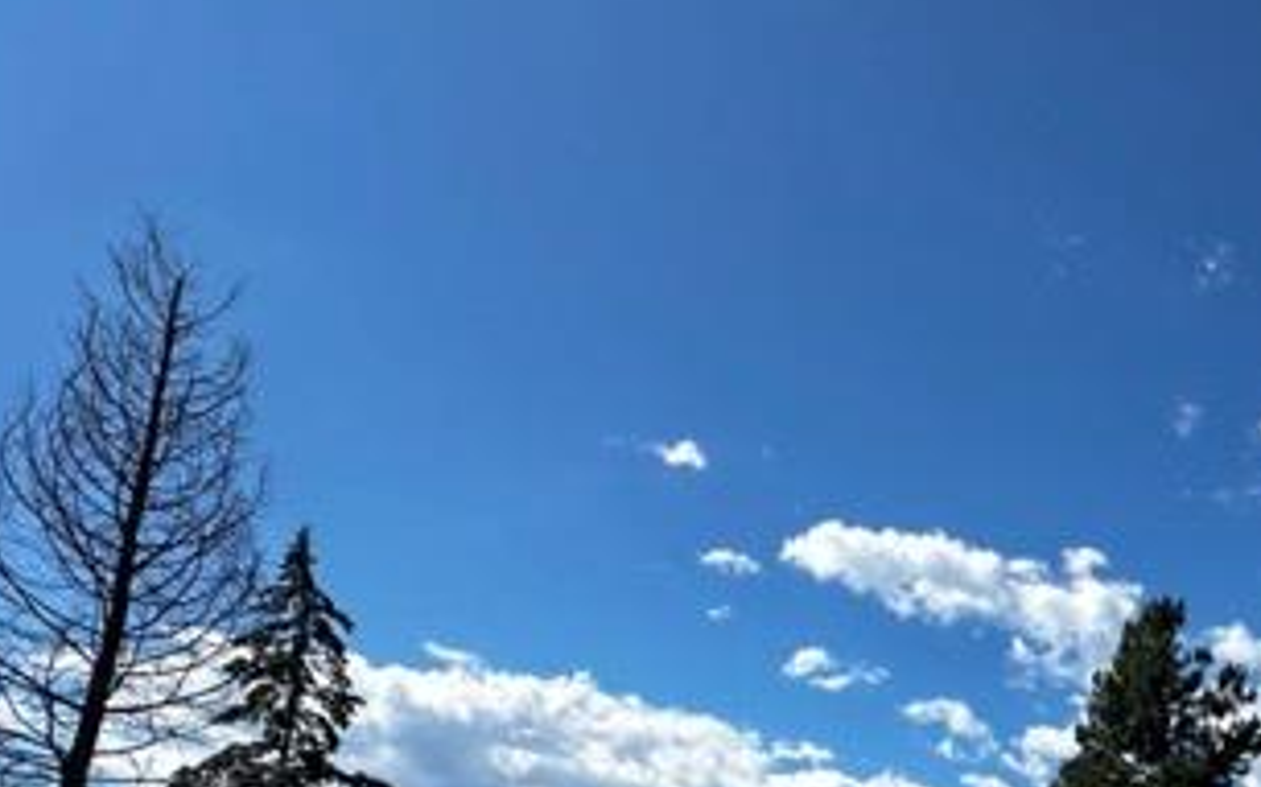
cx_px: 993
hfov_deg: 57.1
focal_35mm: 31
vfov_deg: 35.7
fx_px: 1065
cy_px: 824
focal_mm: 2.22
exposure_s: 1/2817
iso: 50
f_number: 2.2
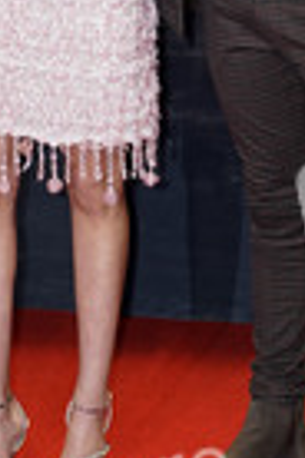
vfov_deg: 9.4
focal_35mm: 218
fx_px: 2770
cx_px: 166
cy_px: 30
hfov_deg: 6.3
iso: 1250
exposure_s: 1/160
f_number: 6.3
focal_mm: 75
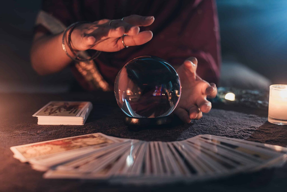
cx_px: 144
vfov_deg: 27.0
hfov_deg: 39.6
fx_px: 399
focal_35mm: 50
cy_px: 96
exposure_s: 1/5
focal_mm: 50
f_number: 2.8
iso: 200
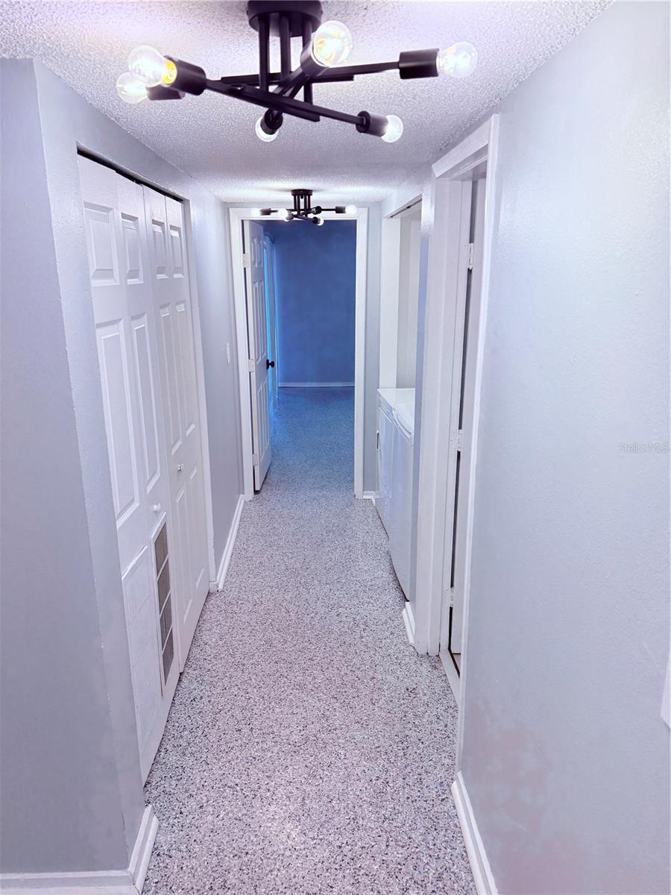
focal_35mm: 24
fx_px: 620
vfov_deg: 71.6
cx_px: 336
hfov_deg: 56.8
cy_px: 448
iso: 160
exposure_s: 1/221
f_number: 1.78
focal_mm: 6.76
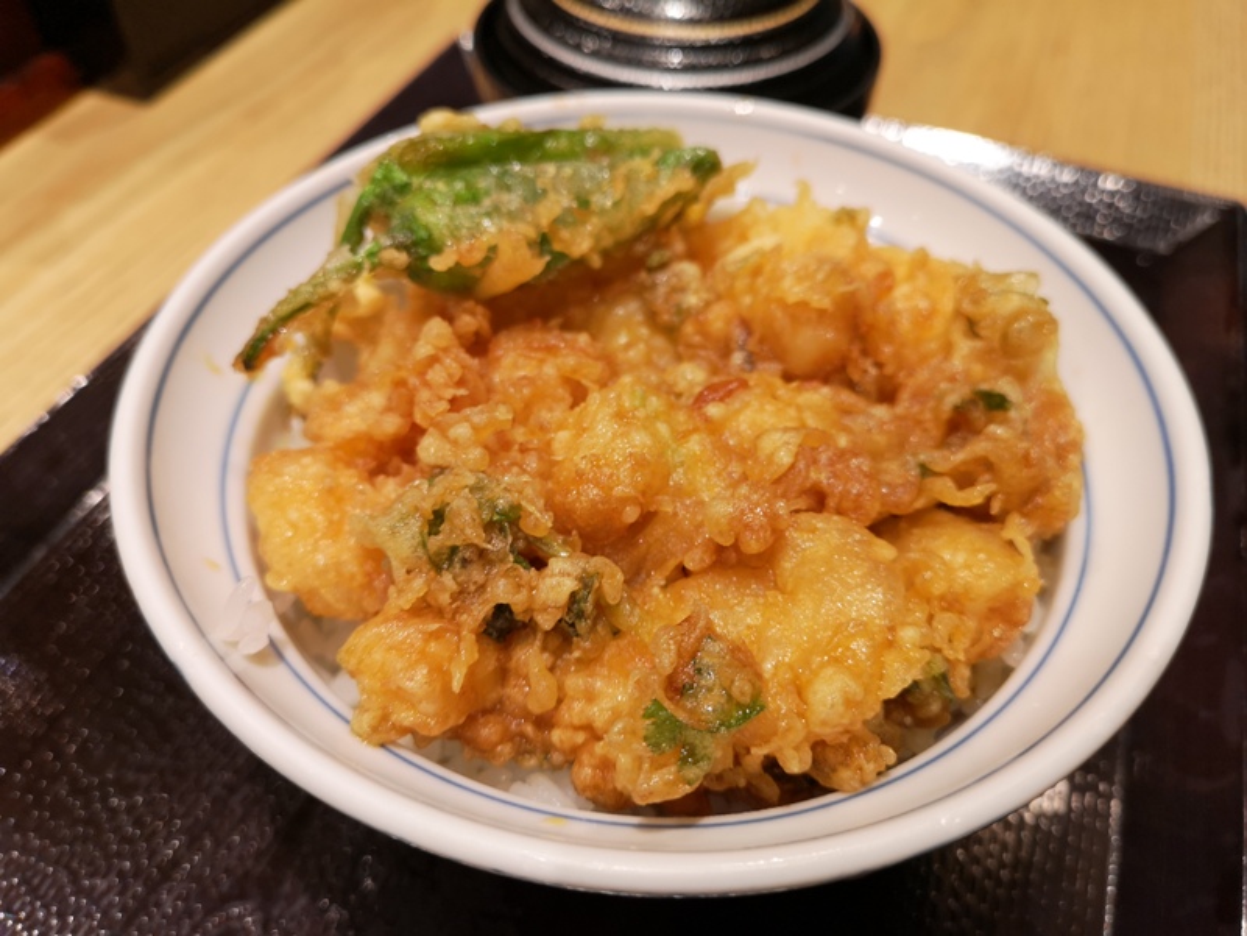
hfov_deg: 65.3
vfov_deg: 51.4
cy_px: 468
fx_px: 973
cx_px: 624
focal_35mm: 27
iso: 80
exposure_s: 1/50
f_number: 1.8
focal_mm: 3.95
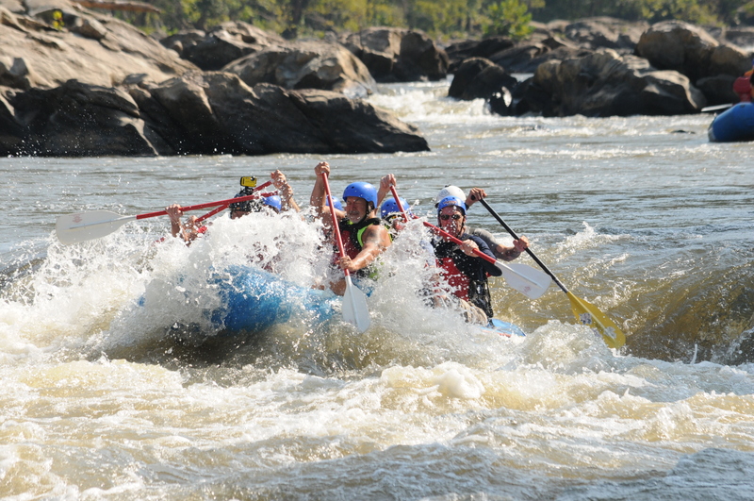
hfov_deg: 5.3
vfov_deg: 3.5
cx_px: 377
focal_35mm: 390
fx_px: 8157
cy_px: 250
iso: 400
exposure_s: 1/500
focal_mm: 260
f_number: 10
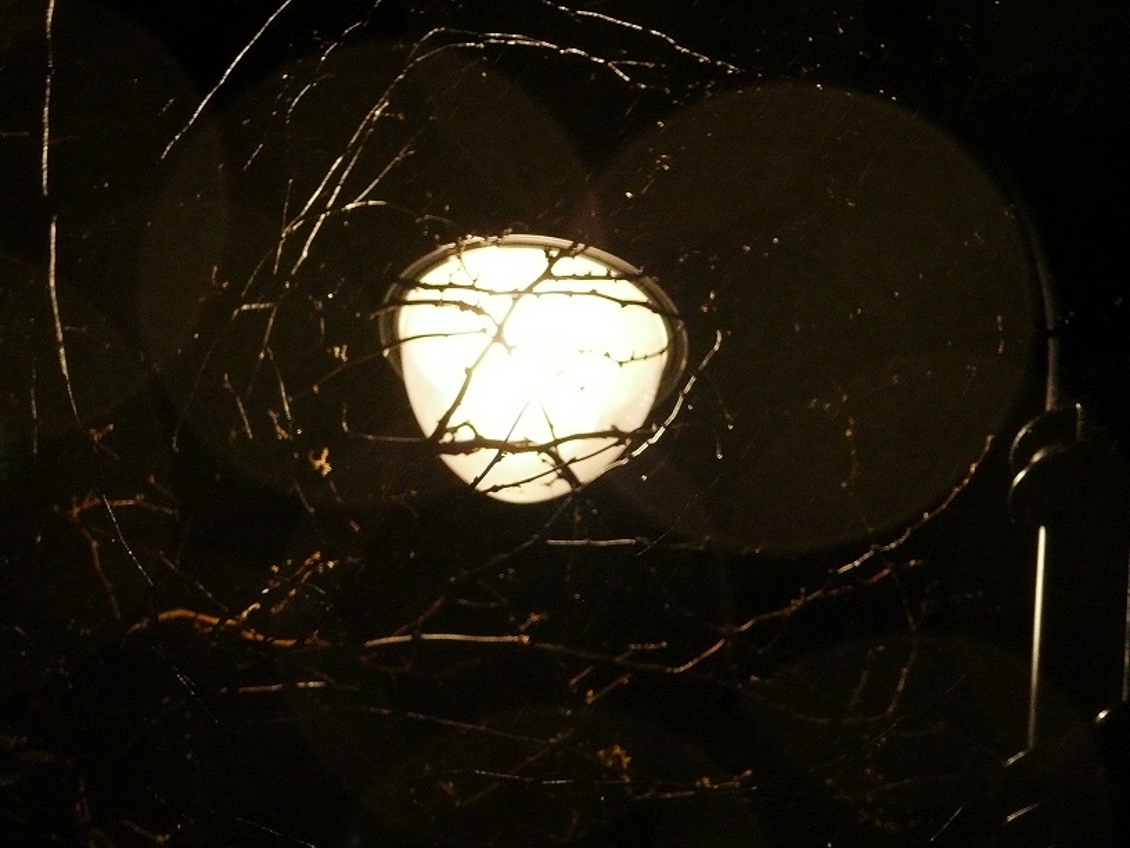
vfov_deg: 8.7
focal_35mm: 170
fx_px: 5549
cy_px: 424
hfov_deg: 11.6
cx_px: 565
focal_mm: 32.2
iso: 400
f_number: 3.6
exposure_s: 1/200
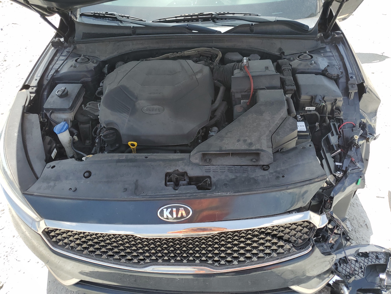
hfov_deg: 67.3
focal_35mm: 26
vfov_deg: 53.1
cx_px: 196
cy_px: 147
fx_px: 294
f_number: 1.5
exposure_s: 1/1000
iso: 50
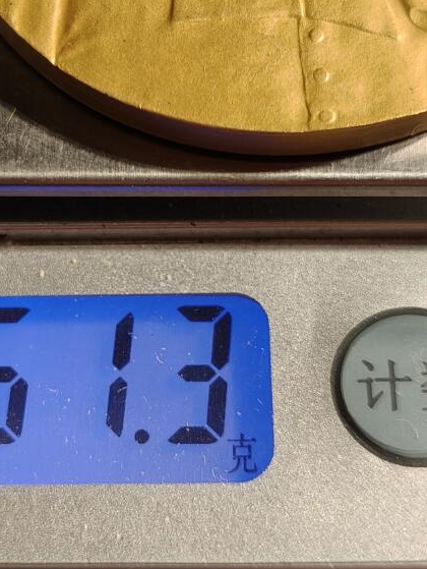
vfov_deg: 26.3
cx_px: 138
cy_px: 263
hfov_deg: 19.8
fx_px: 1216
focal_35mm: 74
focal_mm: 6.06
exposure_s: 1/200
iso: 160
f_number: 1.6
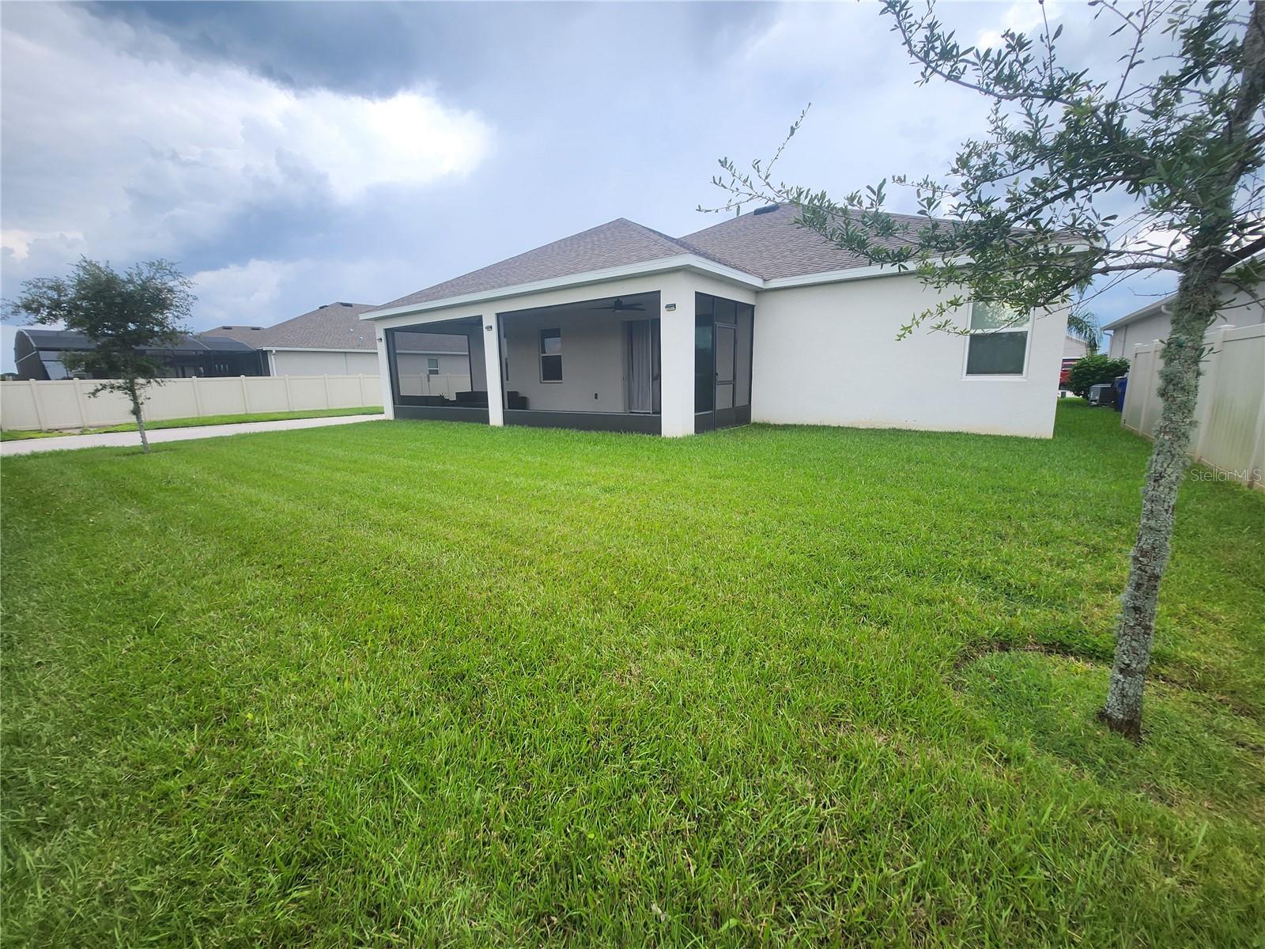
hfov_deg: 106.2
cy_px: 474
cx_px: 632
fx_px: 475
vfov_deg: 89.9
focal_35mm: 13
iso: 32
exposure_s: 1/247
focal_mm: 1.7
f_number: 2.2
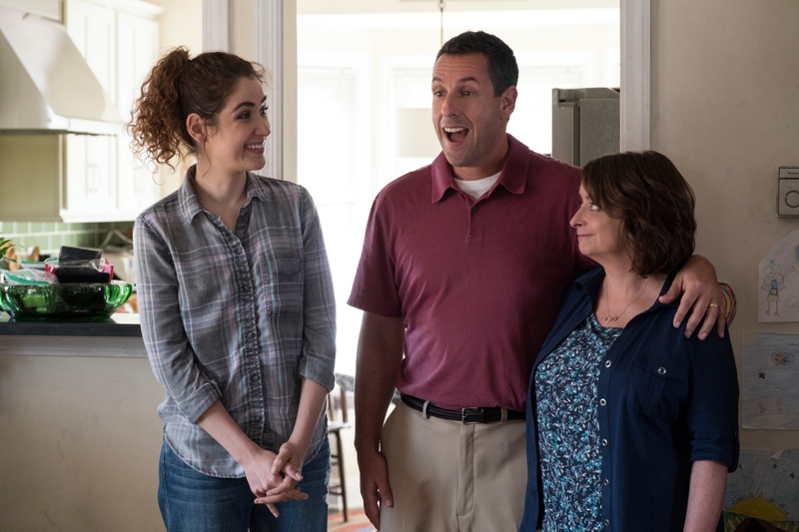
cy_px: 266
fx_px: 1842
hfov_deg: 24.5
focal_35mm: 83
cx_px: 400
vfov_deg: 16.4
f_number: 3.6
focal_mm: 55
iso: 1600
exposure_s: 1/160
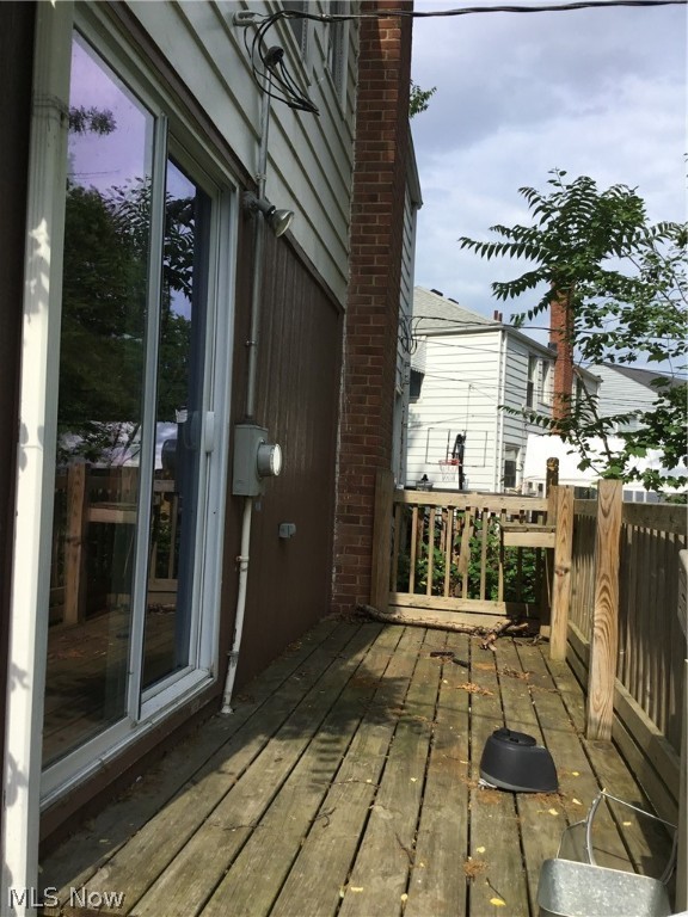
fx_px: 822
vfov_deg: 58.4
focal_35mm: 31
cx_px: 344
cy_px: 458
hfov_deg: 45.4
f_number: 2.4
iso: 25
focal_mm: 3.3
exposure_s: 1/1335
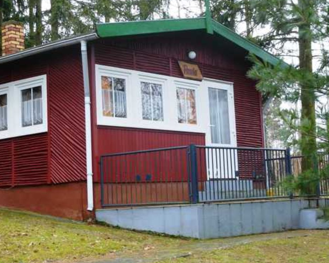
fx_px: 682
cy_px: 129
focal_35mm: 70
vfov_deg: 21.9
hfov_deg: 27.1
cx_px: 148
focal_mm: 9.8
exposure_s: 1/30
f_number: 4.2
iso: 220
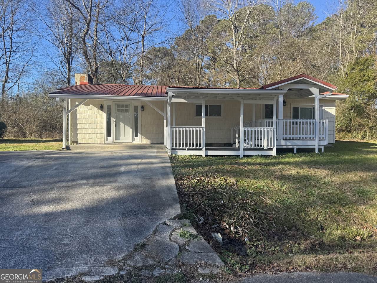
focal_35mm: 24
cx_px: 188
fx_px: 261
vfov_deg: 56.8
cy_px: 142
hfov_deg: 71.6
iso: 80
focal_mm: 6.76
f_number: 1.78
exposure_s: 1/1395
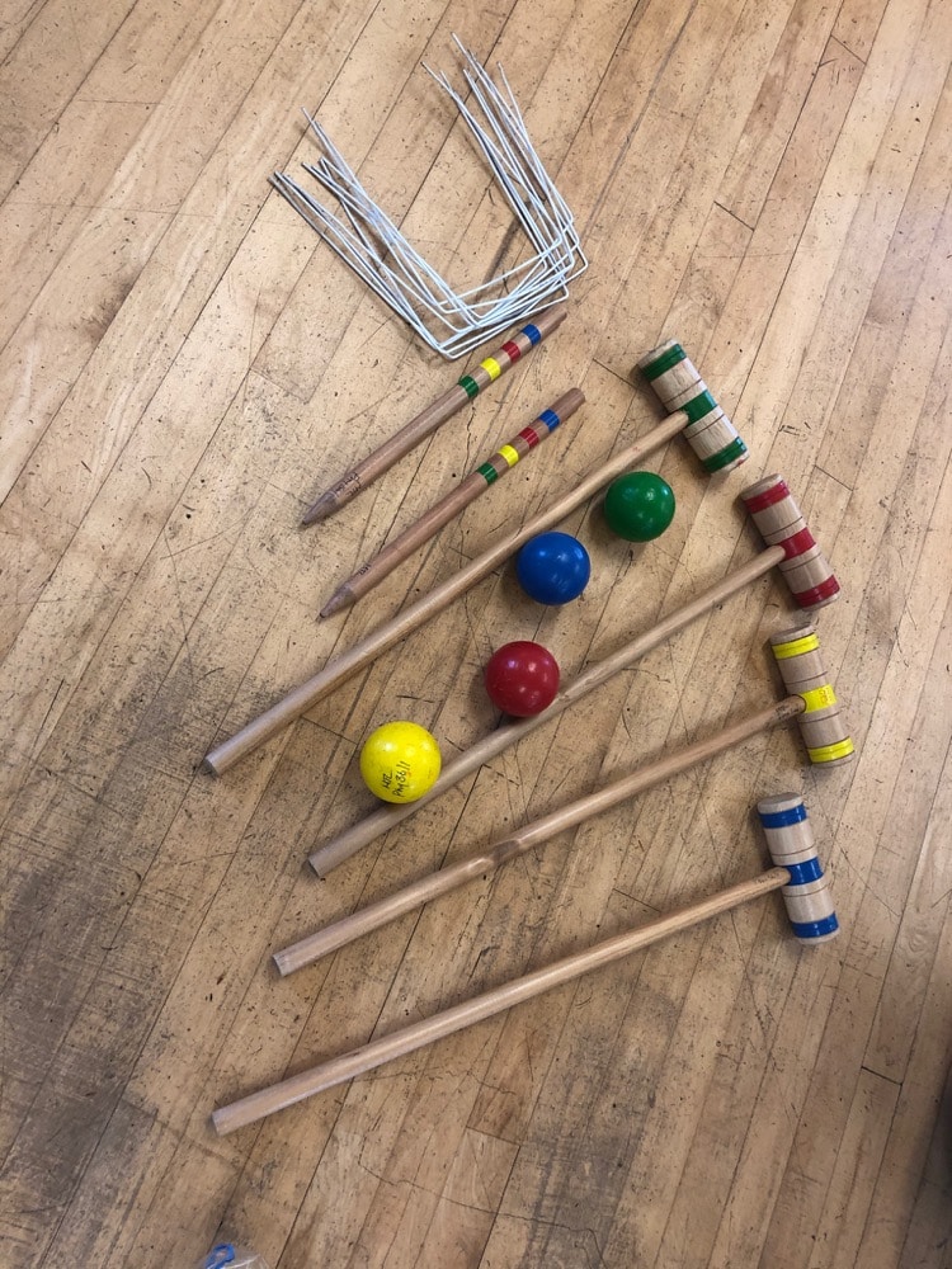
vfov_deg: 63.4
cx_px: 476
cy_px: 634
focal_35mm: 28
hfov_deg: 49.7
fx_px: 1027
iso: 32
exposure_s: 1/33
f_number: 1.8
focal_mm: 4
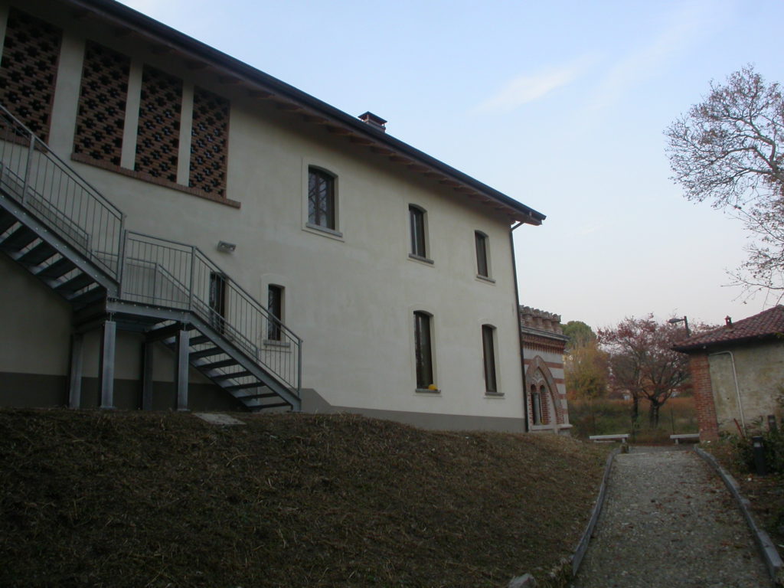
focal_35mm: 41
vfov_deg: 35.1
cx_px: 392
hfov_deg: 45.8
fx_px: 929
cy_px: 294
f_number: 5.4
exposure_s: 1/147
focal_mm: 8.6
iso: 100
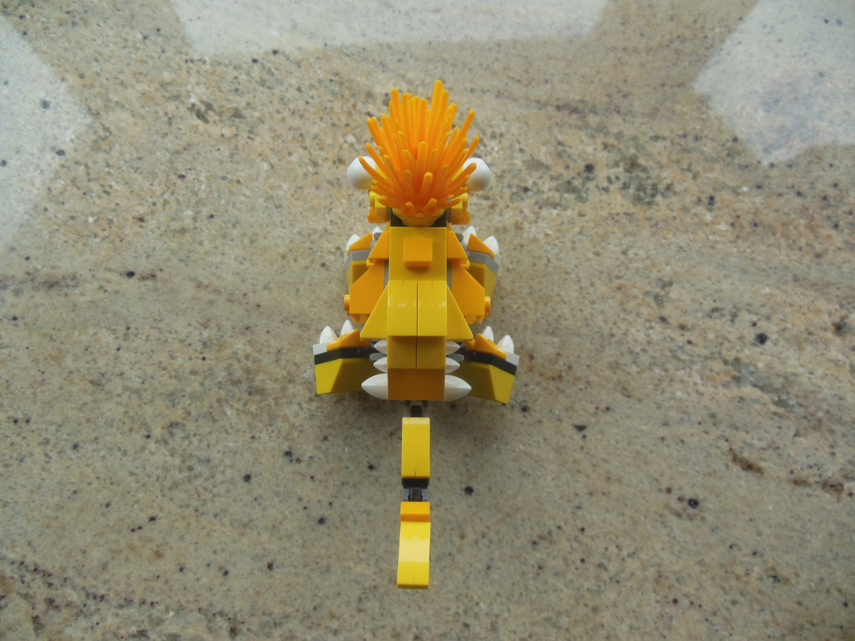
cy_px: 320
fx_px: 617
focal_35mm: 25
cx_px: 428
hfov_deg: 69.4
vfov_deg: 54.9
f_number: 3.2
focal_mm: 4.5
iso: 125
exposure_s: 1/100
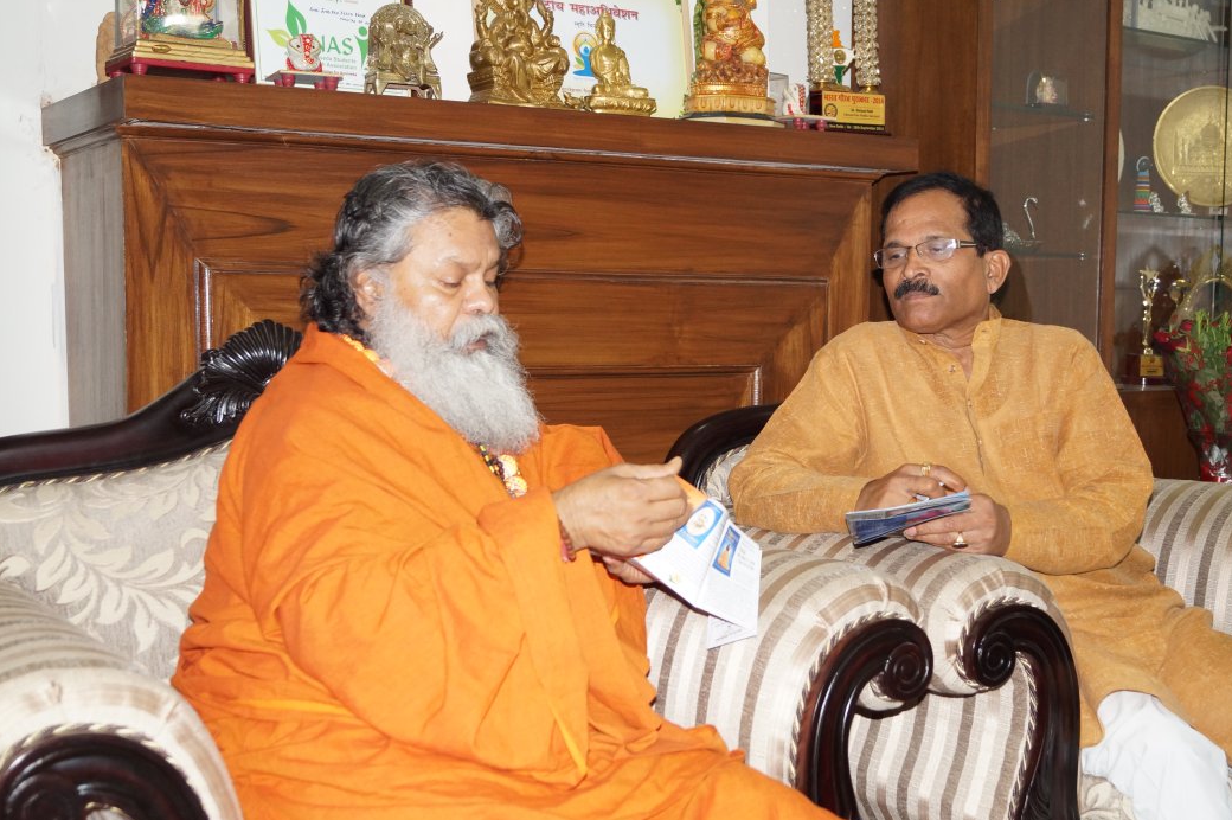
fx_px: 1539
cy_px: 447
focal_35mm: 45
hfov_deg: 43.5
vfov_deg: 29.8
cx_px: 707
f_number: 4.5
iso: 800
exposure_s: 1/60
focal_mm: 26
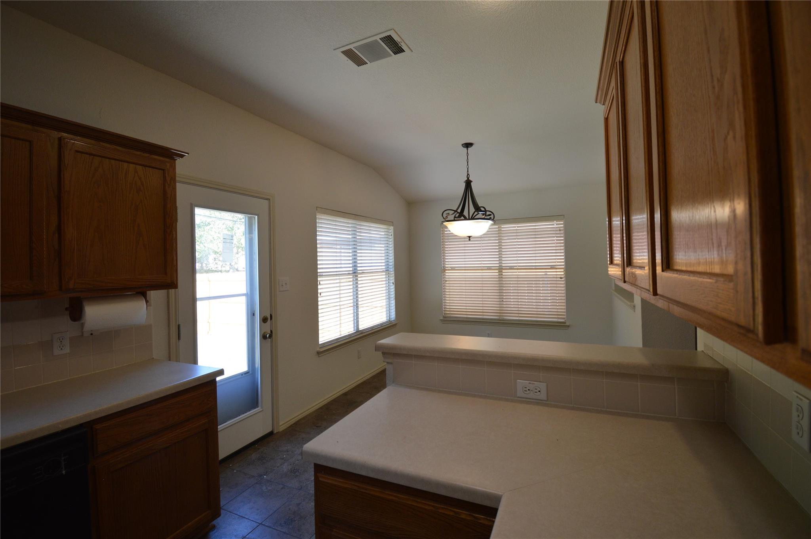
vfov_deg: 77.2
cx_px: 406
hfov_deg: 100.4
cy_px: 270
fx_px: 338
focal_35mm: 15
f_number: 4.5
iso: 400
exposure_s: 1/60
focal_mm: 10
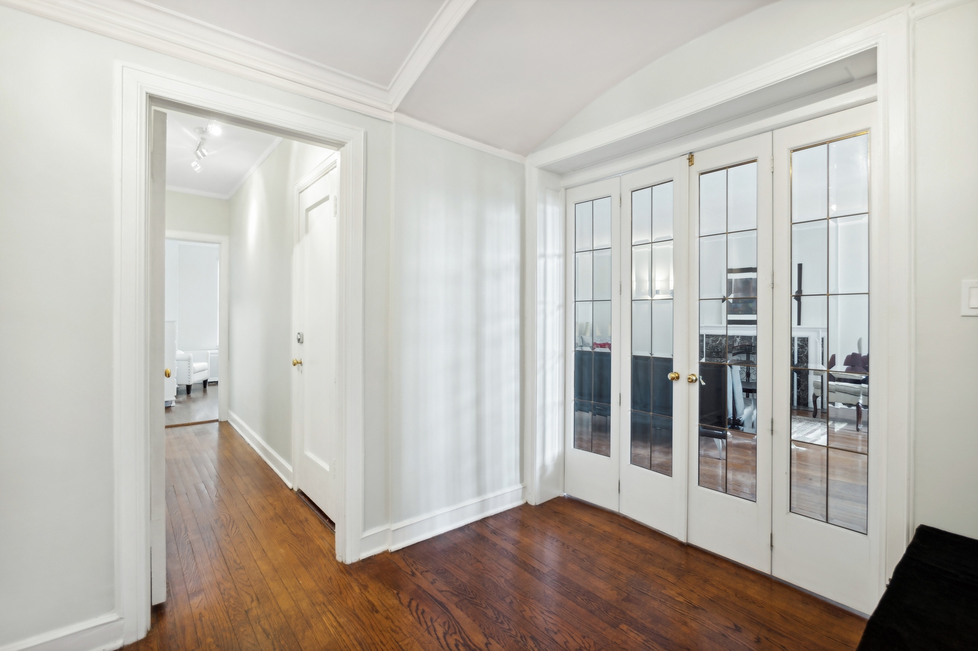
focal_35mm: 15
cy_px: 326
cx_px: 489
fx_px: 407
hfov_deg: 100.4
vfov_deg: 77.2
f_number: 11
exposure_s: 1
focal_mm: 10
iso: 100
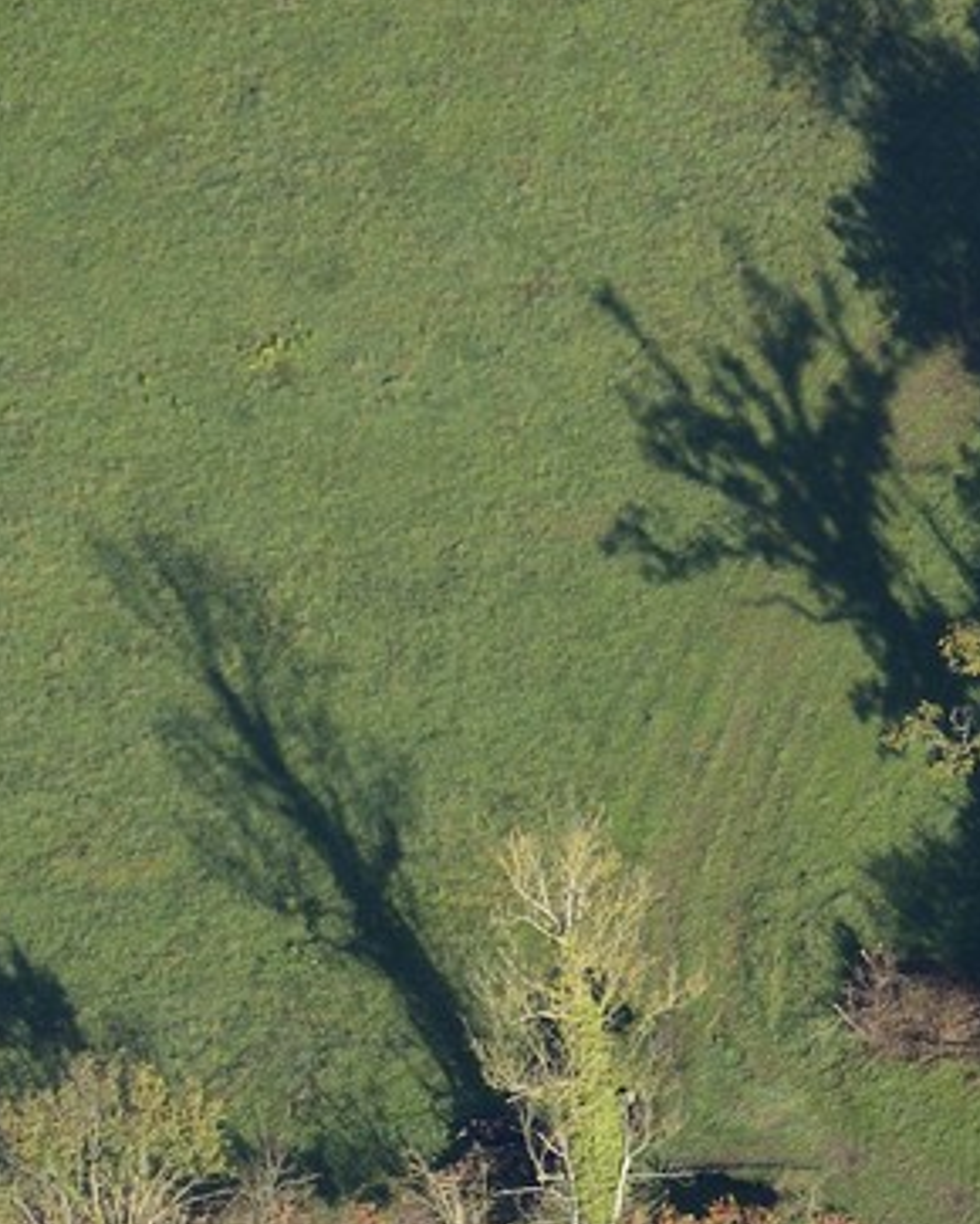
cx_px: 1673
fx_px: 24017
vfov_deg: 2.9
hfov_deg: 2.3
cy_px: 2374
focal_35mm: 663
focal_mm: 160
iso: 400
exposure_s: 1/800
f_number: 5.6
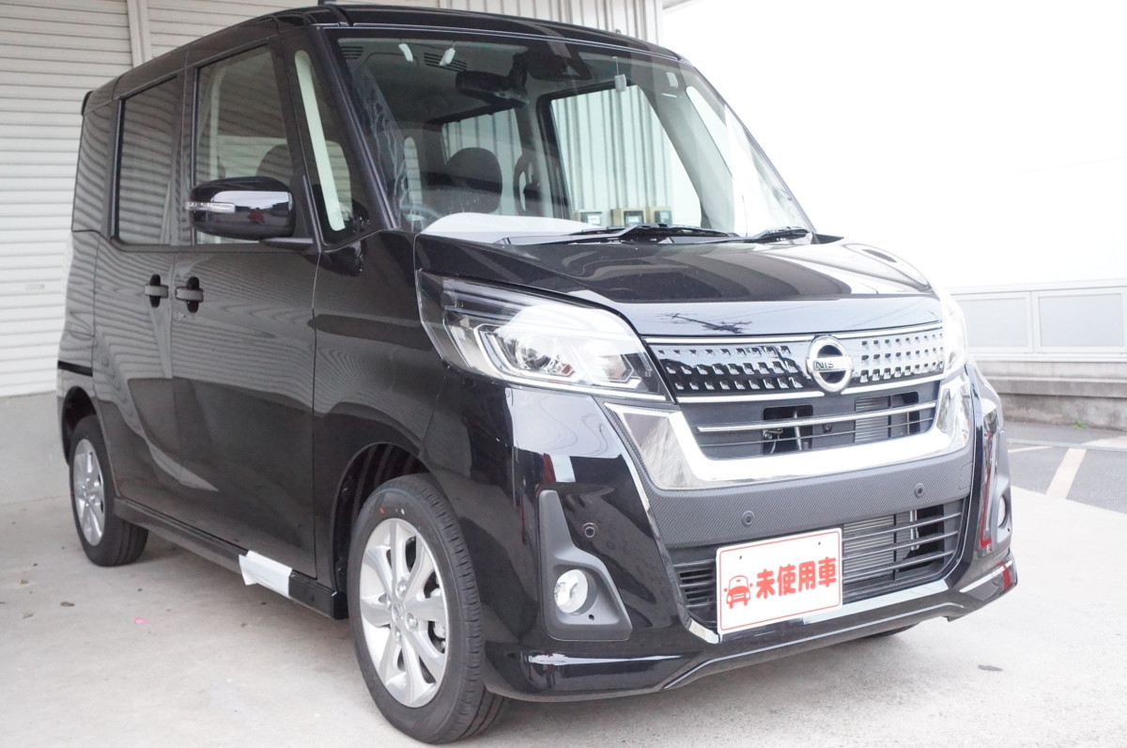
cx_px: 564
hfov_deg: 49.6
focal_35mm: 39
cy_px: 374
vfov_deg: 34.1
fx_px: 1219
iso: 6400
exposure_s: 1/125
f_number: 5.6
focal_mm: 26
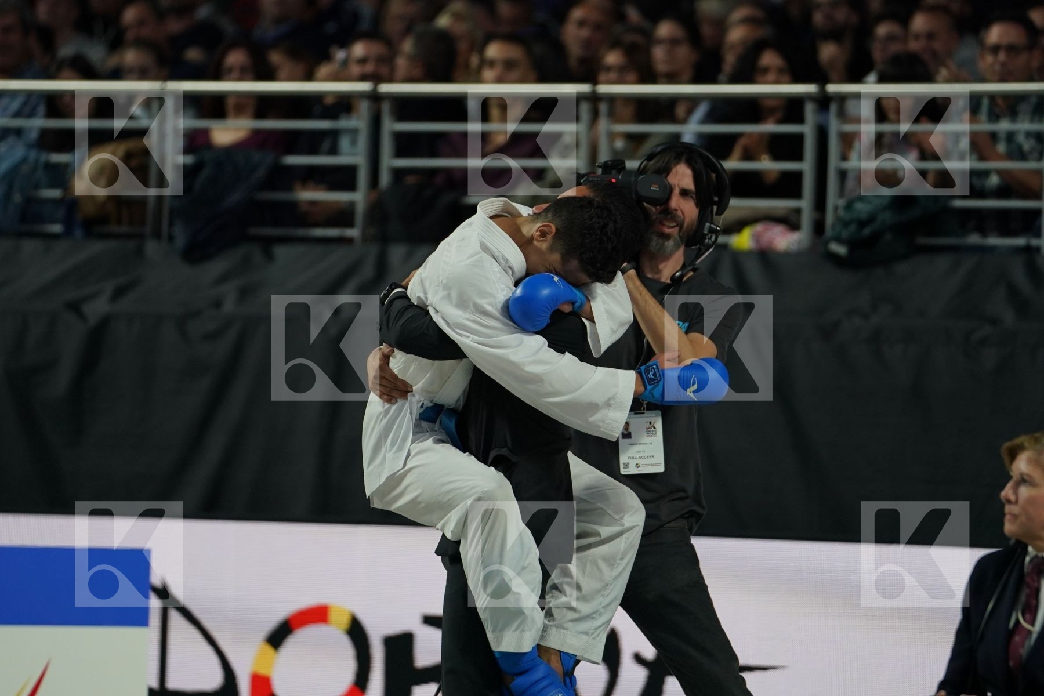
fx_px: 8699
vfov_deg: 4.6
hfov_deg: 6.9
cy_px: 348
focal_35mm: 300
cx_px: 522
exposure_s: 1/1000
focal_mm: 200
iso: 1000
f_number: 2.8
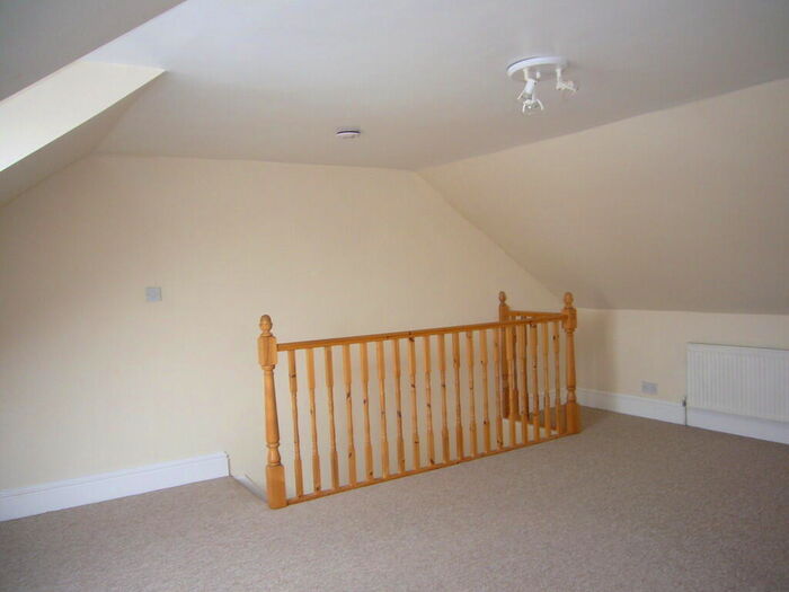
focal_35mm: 28
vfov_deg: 49.7
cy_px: 296
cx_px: 394
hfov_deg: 63.4
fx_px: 638
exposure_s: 1/30
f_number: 2.8
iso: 125
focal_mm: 4.6
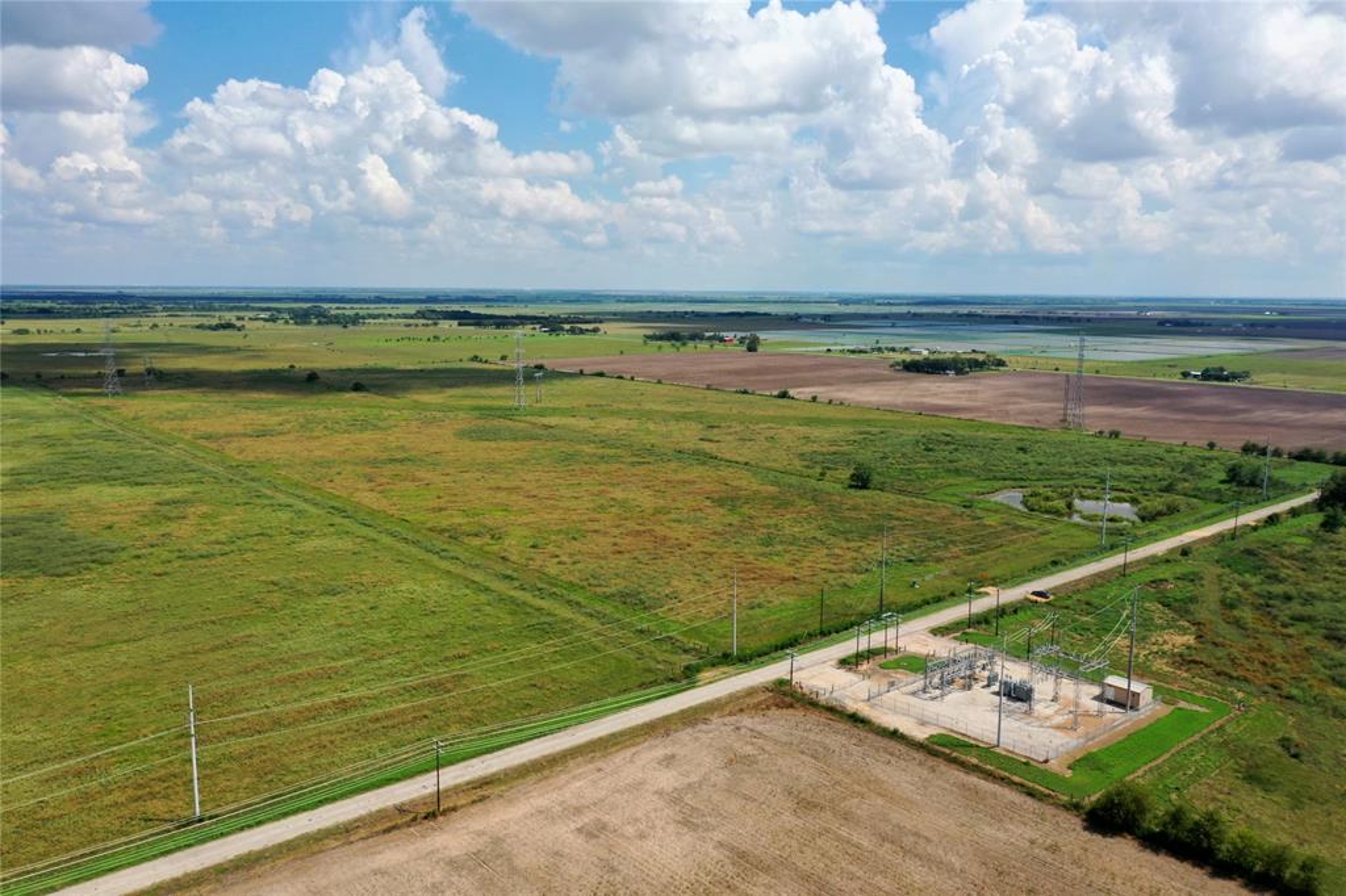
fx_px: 1046
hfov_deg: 65.5
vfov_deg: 46.4
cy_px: 448
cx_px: 673
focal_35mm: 28
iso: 100
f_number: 6.3
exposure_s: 1/500
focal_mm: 10.26
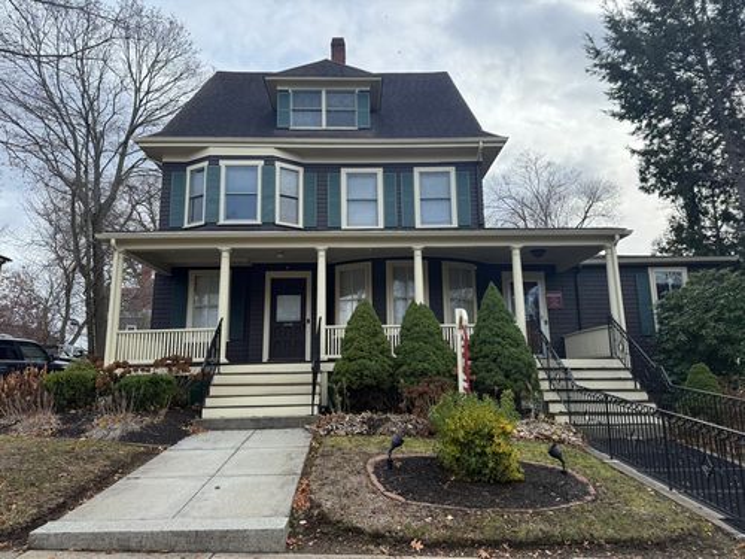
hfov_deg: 71.6
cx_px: 372
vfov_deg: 56.8
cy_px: 280
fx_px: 517
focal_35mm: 24
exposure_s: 1/1361
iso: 100
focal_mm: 6.76
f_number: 1.78
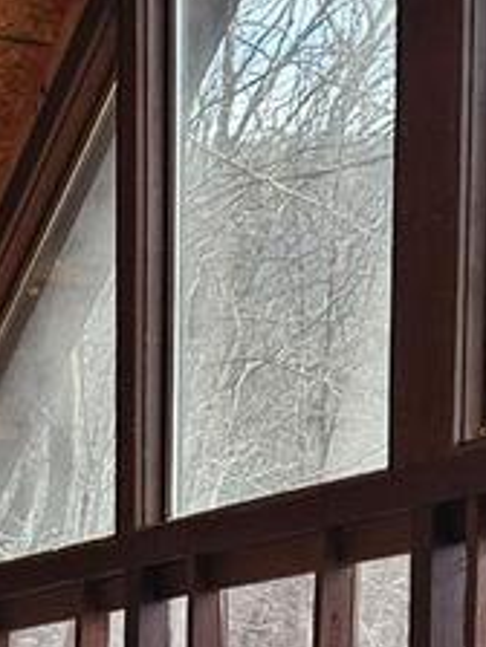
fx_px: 2958
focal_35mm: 158
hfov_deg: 9.3
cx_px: -55
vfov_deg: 11.1
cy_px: 1363
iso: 25
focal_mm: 5.4
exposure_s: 1/238
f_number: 1.8
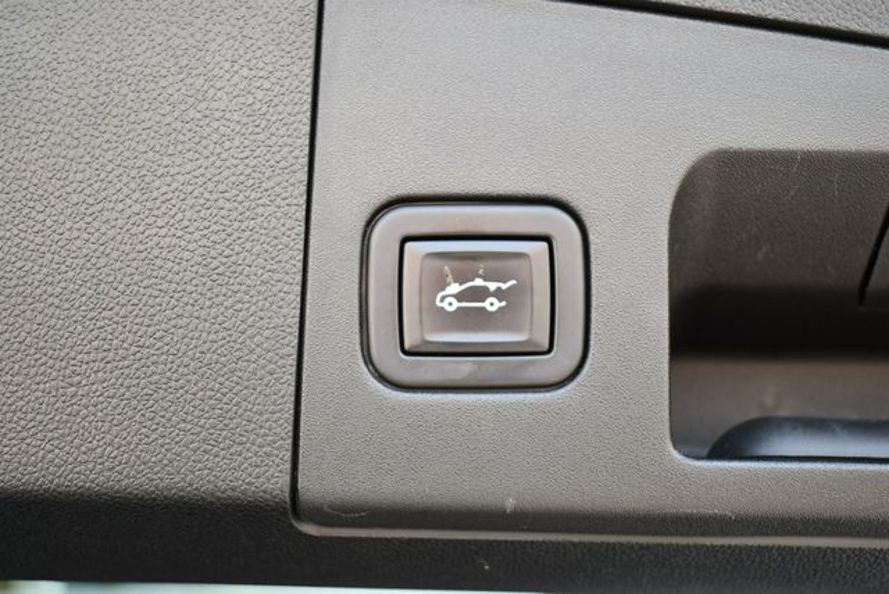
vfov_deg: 28.1
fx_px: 1186
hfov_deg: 41.1
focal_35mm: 48
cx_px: 444
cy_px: 297
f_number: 4
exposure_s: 1/250
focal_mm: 24
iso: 500
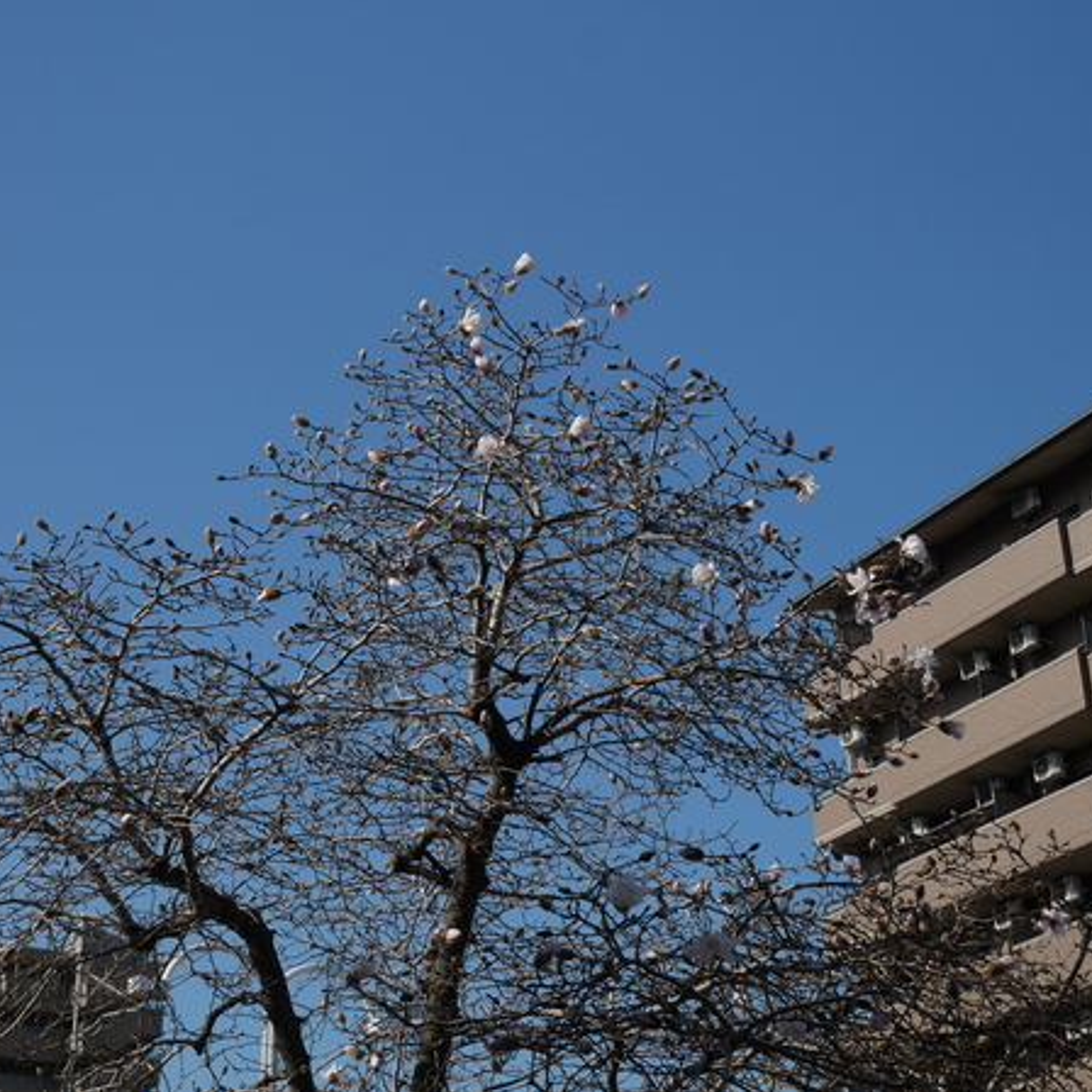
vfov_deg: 26.9
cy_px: 547
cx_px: 514
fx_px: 2284
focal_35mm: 64
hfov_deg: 26.9
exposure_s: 1/320
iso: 200
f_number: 10
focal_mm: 27
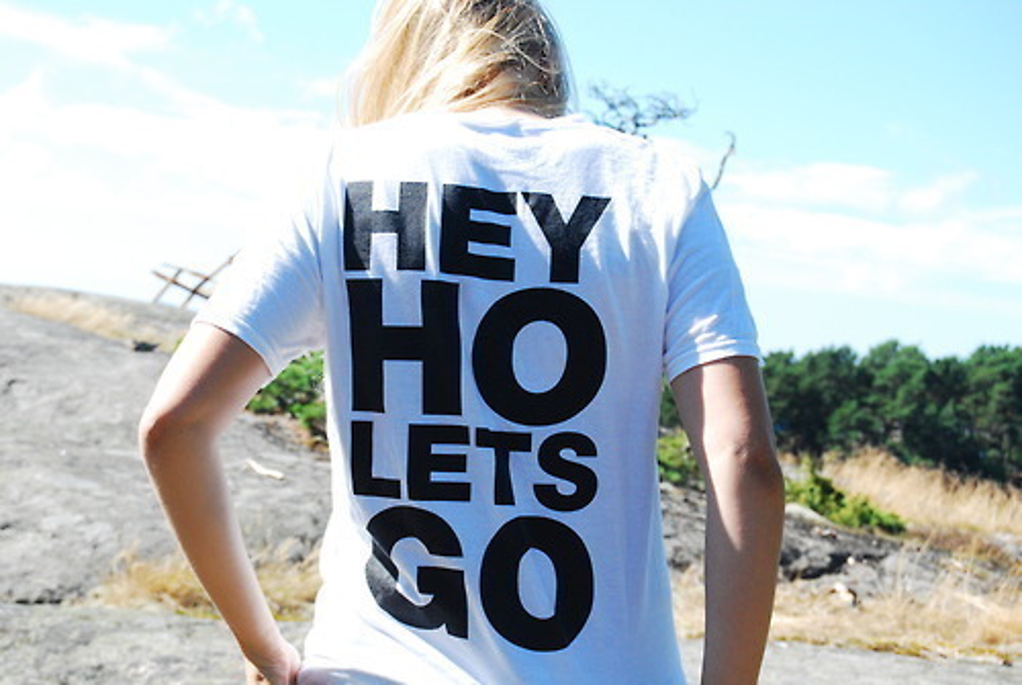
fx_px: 2346
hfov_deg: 24.6
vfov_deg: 16.6
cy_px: 342
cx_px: 511
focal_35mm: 82
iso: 800
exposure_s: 1/500
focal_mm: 55
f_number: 11
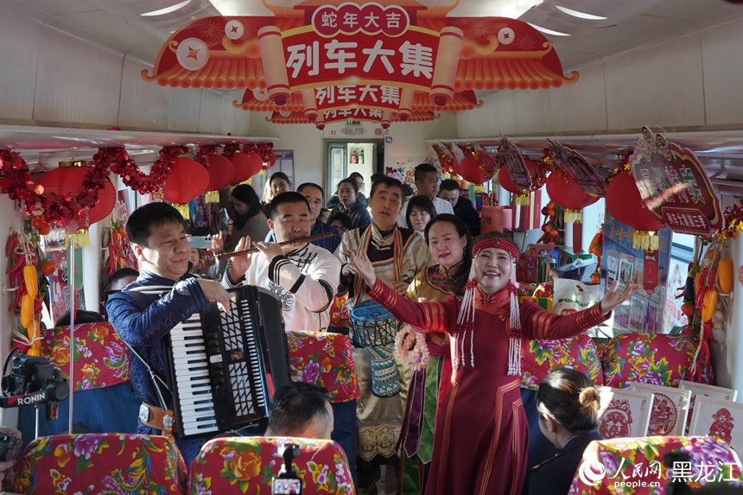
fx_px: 1073
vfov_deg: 26.0
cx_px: 372
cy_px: 248
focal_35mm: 52
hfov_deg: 38.2
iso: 1600
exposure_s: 1/250
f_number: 5.6
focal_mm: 35
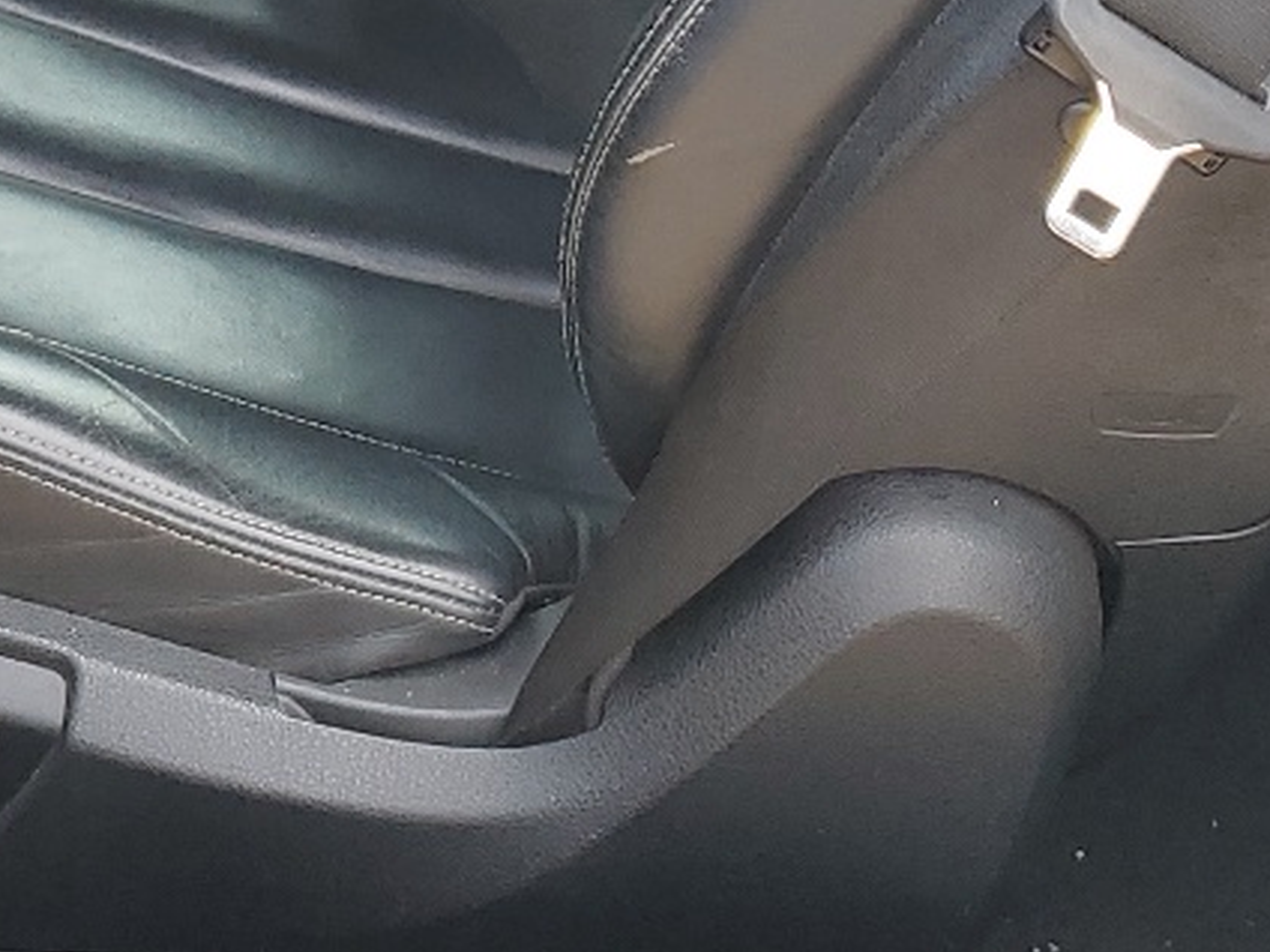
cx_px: 303
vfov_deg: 13.9
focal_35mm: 98
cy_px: -605
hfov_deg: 19.9
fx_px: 3595
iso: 50
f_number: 1.5
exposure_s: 1/270
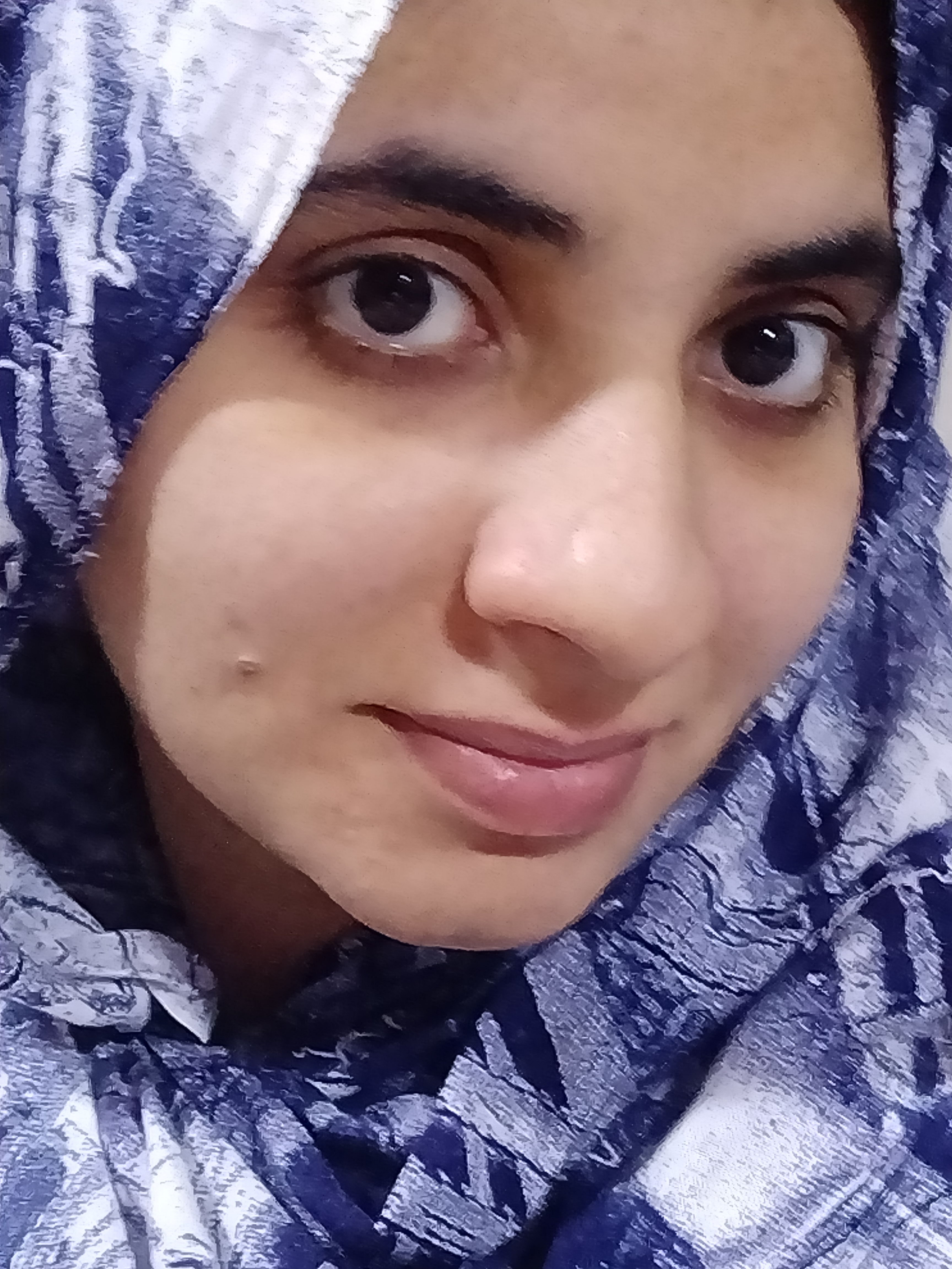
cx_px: 476
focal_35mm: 20
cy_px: 634
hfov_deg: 66.0
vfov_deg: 81.7
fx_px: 733
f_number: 2
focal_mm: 3.52
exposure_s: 1/17
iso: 1250
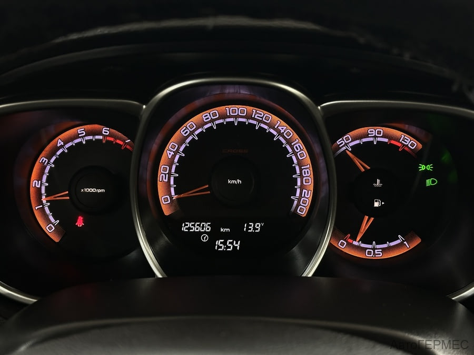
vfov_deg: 30.3
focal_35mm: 48
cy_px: 178
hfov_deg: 39.7
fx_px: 657
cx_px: 237
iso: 250
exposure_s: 1/50
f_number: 1.78
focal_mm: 6.86
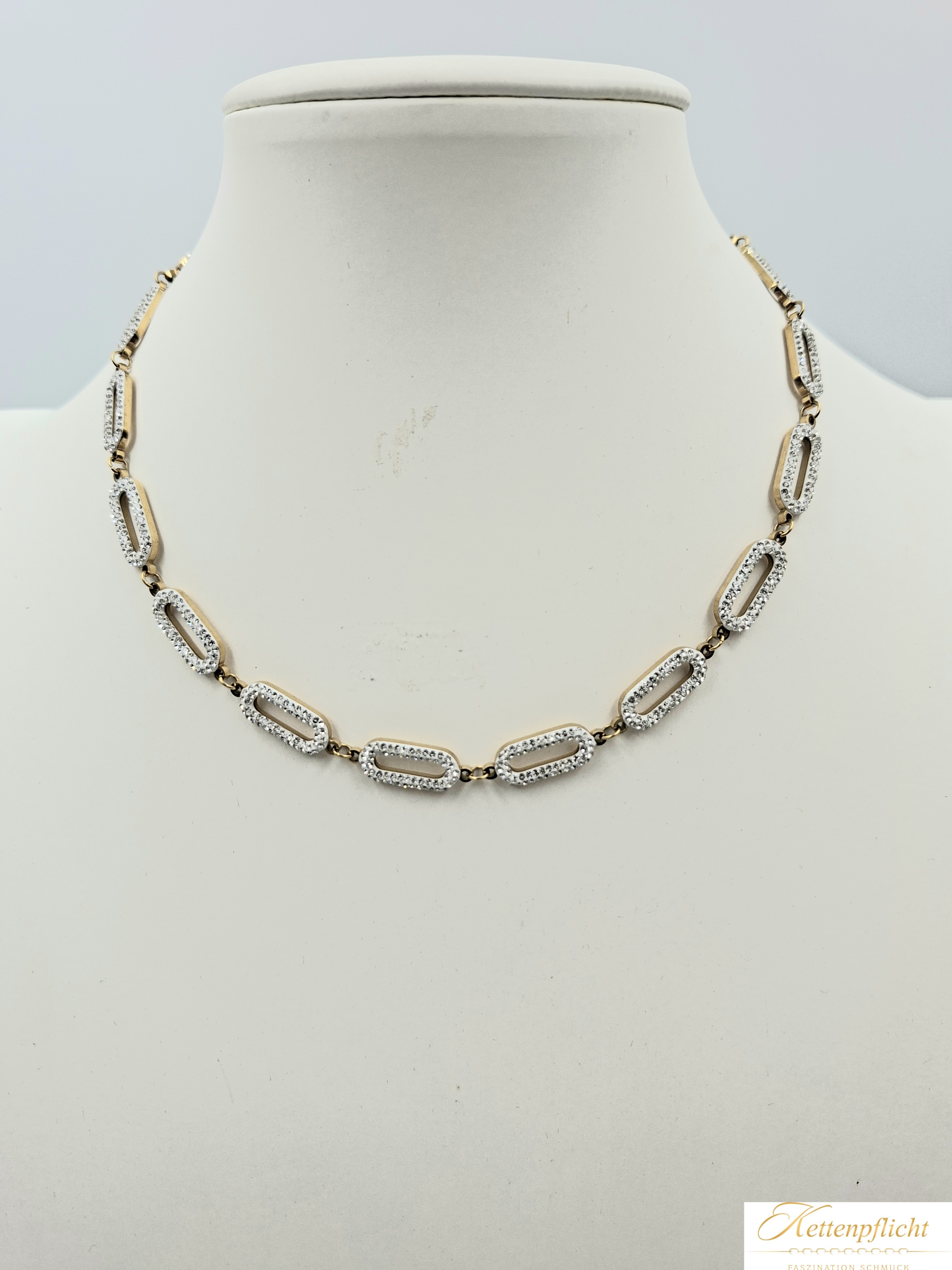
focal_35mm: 23
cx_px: 476
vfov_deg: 73.9
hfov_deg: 58.9
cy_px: 635
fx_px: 843
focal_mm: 5.54
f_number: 1.8
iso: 50
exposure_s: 1/370
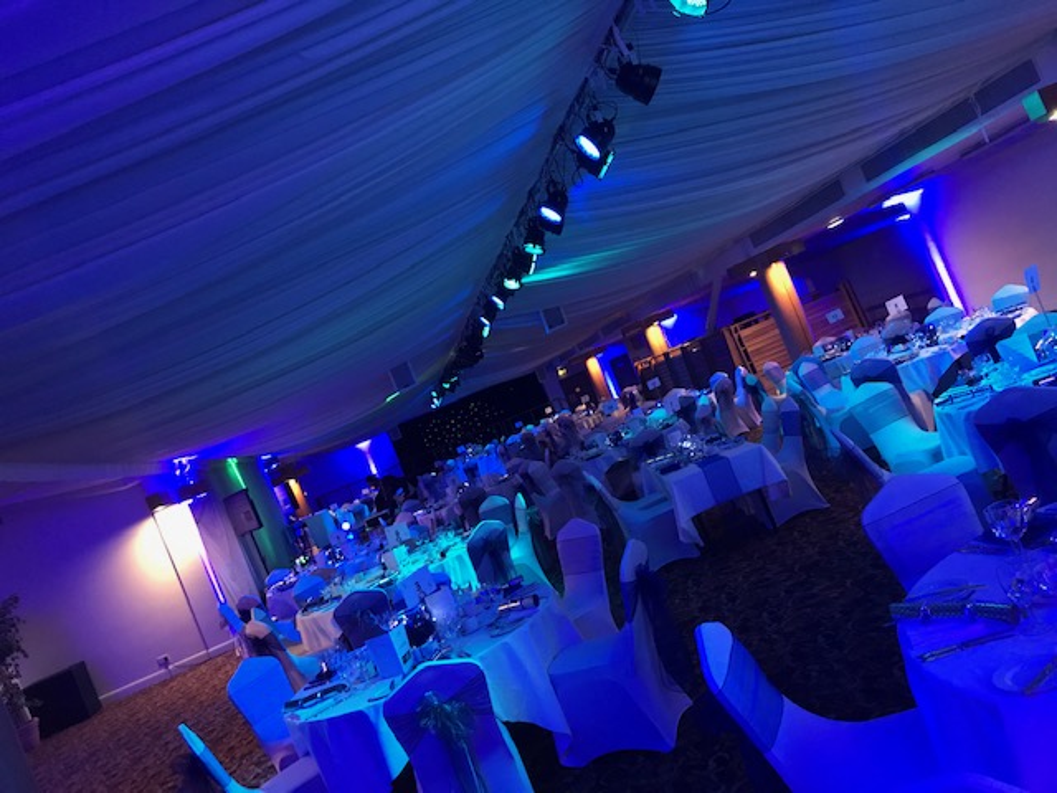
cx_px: 528
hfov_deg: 63.4
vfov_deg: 49.7
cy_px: 396
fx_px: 855
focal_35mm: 28
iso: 80
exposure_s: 1/5
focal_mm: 3.99
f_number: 1.8
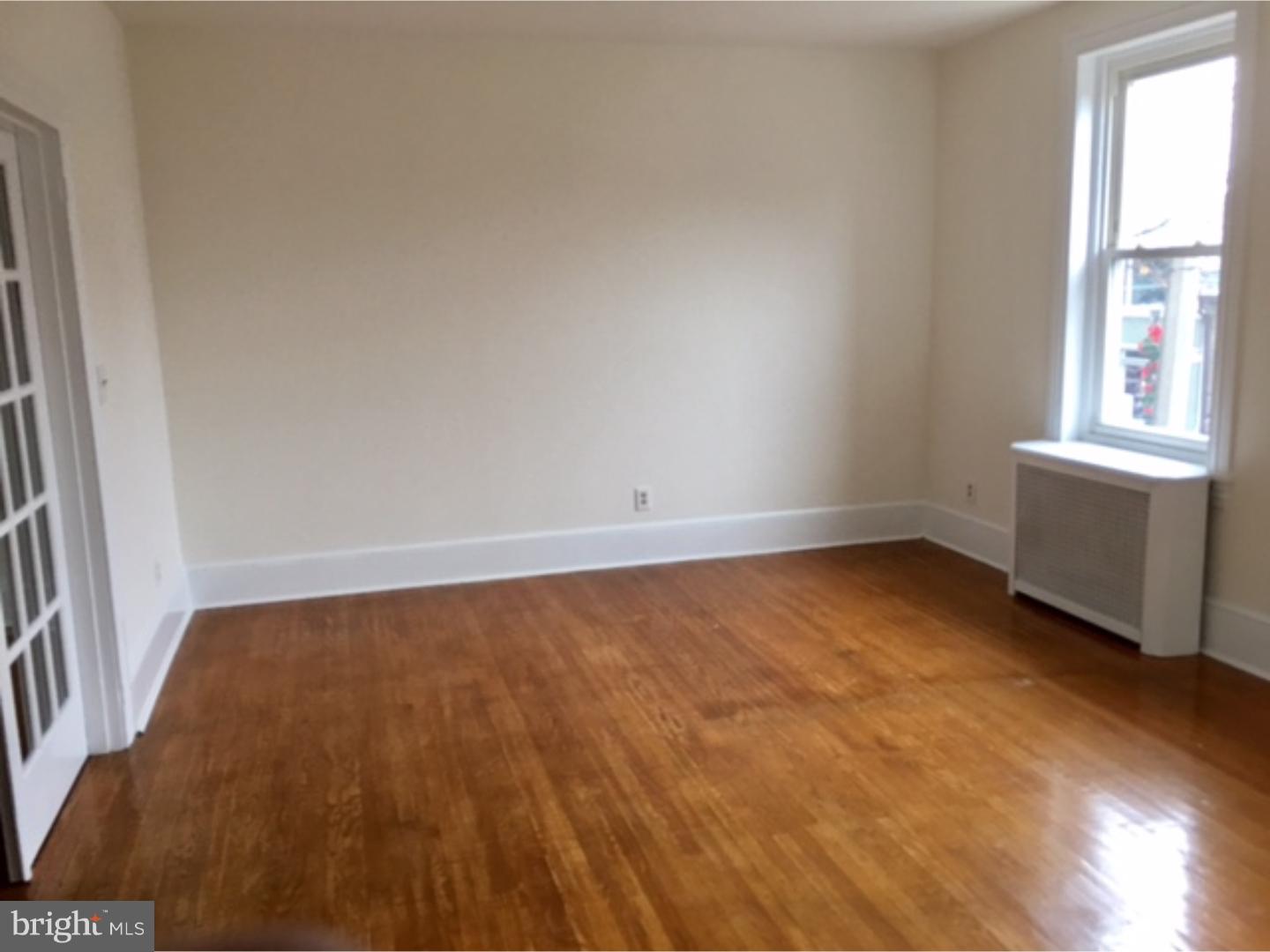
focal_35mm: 29
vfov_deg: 48.2
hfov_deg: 61.7
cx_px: 635
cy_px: 476
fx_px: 1064
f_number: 2.2
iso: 40
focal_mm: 4.15
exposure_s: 1/30
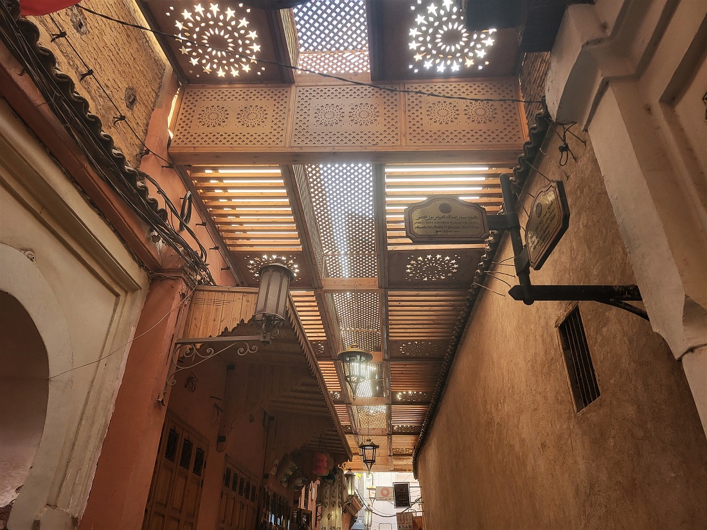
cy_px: 265
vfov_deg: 53.1
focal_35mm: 26
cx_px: 354
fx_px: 531
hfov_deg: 67.3
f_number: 1.8
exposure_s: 1/100
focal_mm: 5.4
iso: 160
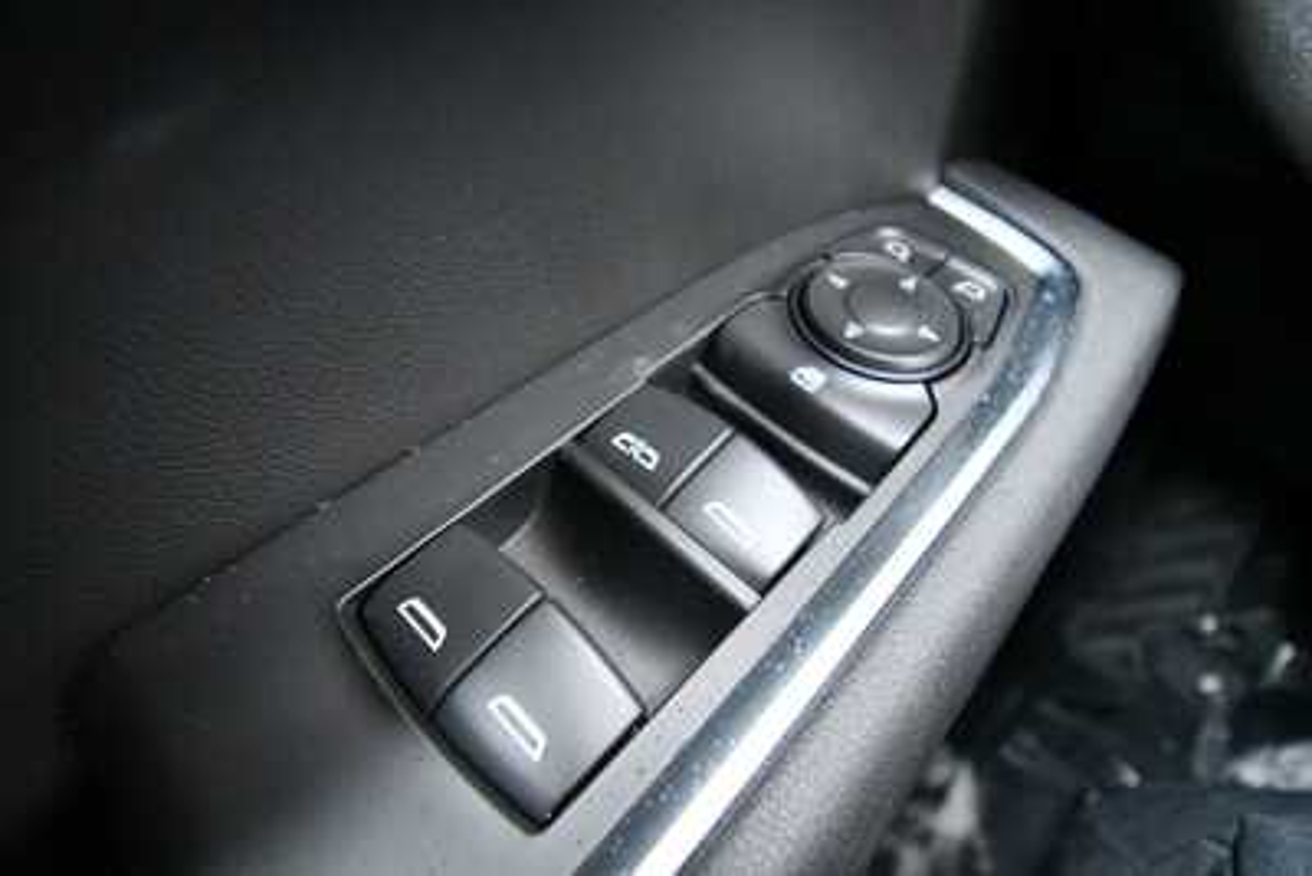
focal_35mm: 19
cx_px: 656
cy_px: 438
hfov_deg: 86.9
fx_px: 693
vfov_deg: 64.6
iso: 5000
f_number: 4.8
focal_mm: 13
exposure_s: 1/60
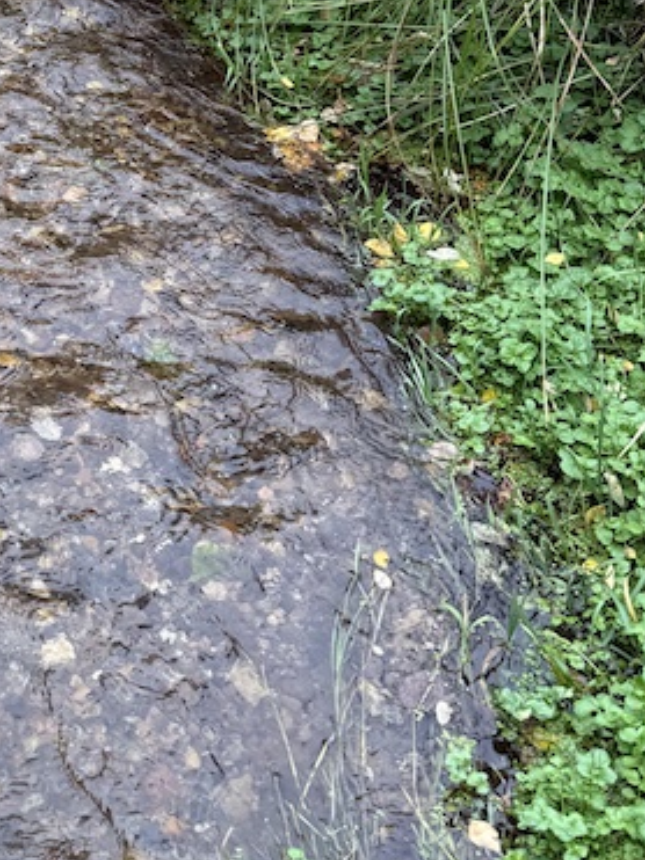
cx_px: -90
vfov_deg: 26.1
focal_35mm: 69
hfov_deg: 20.2
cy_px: -80
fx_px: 1715
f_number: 1.78
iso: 64
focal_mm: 6.76
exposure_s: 1/207
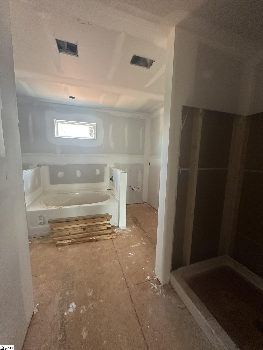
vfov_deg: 102.1
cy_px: 175
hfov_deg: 85.7
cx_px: 132
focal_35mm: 14
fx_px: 142
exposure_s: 1/60
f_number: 2.2
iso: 320
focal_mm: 2.22
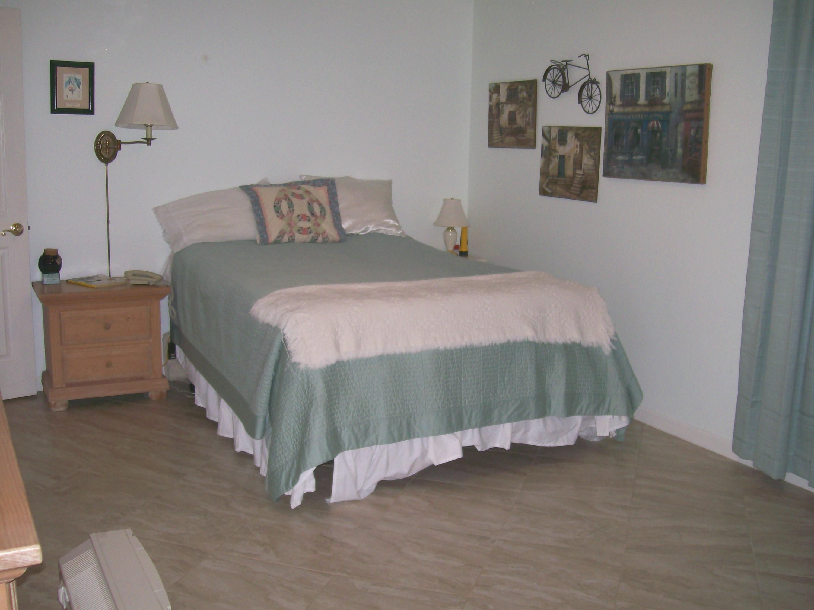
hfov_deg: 51.4
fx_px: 847
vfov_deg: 39.7
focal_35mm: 36
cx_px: 407
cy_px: 305
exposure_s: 1/64
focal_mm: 6
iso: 80
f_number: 2.7
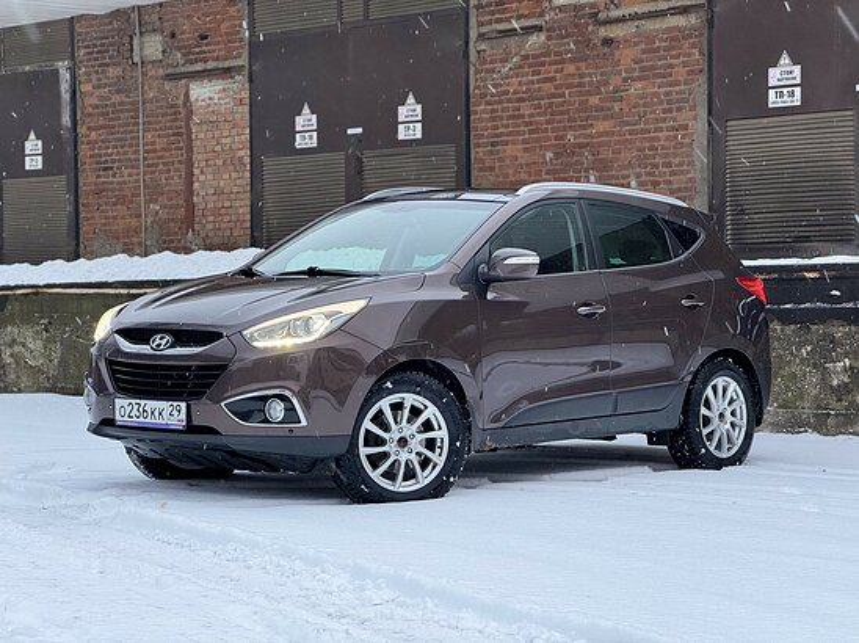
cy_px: 322
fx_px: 1909
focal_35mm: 77
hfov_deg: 25.4
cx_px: 430
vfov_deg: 19.1
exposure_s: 1/99
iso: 125
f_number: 2.8
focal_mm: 9
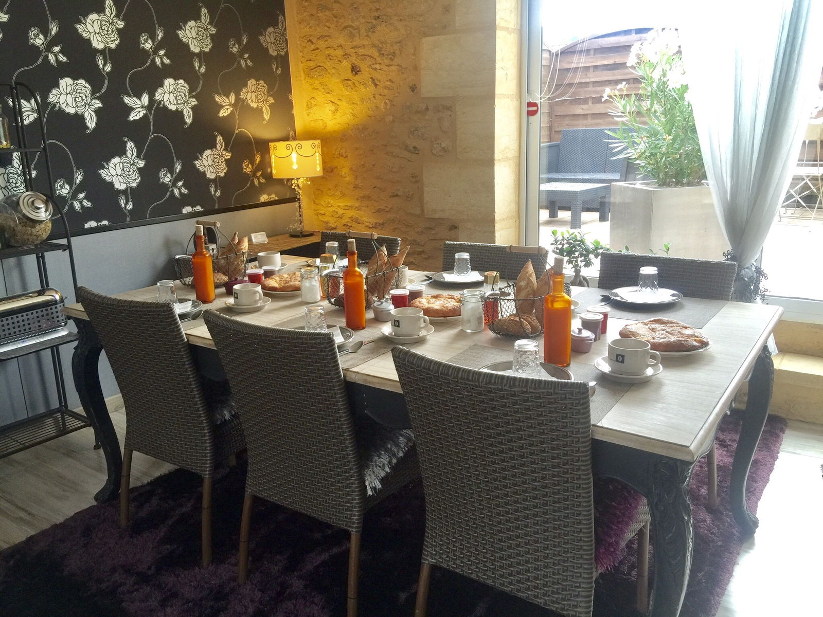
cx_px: 412
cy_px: 308
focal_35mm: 29
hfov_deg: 61.7
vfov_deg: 48.2
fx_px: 689
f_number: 2.2
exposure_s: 1/33
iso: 32
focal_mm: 4.15
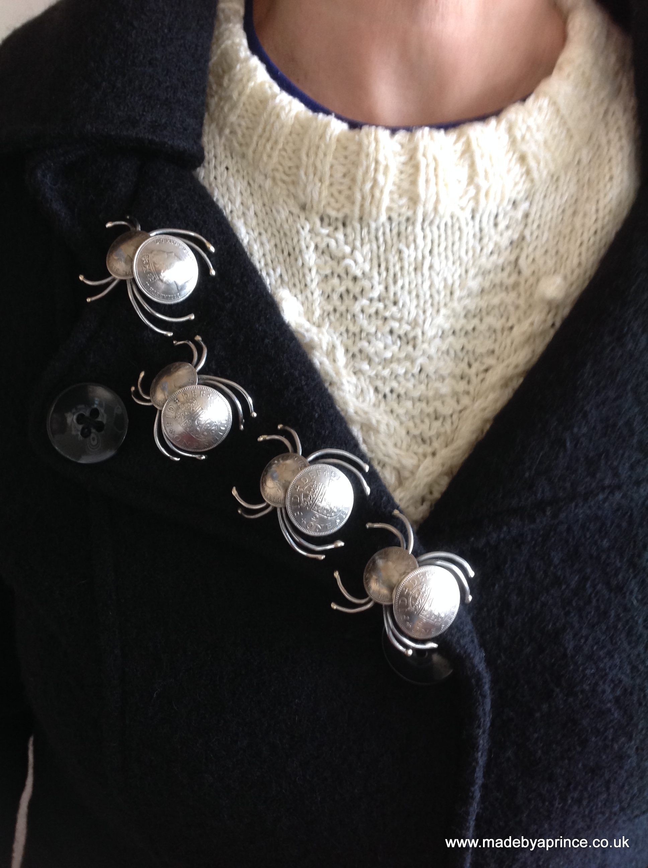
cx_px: 324
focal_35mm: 35
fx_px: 876
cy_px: 434
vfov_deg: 52.7
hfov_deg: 40.6
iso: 125
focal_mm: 4.28
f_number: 2.4
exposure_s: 1/15
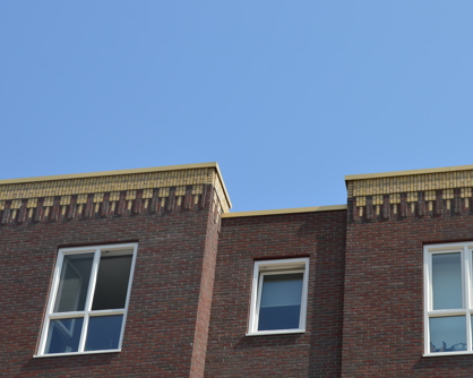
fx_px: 1413
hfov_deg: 19.0
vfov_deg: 15.2
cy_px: 210
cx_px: 284
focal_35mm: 101
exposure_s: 1/250
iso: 100
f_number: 8
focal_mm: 50
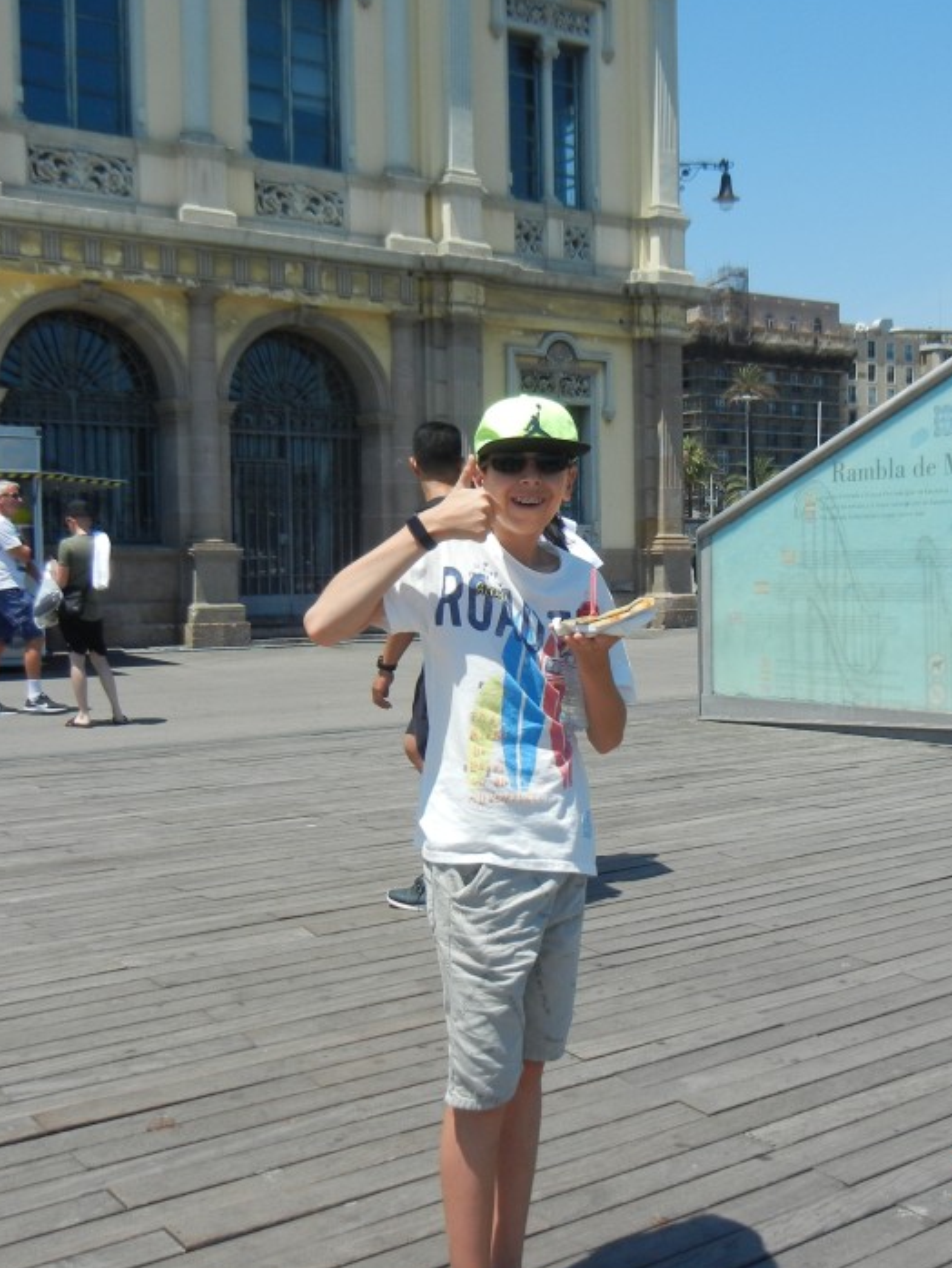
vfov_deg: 42.9
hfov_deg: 32.7
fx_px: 1612
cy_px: 623
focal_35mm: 44
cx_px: 601
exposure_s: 1/415
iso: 160
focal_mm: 5.4
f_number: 7
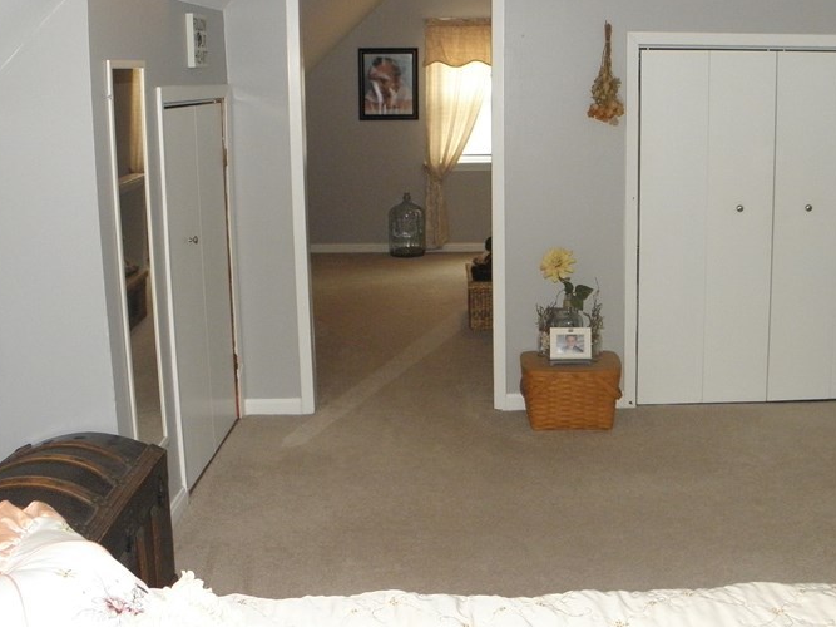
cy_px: 256
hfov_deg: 43.5
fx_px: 1038
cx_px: 523
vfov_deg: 33.5
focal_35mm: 43
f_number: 3.5
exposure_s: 1/30
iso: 250
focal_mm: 5
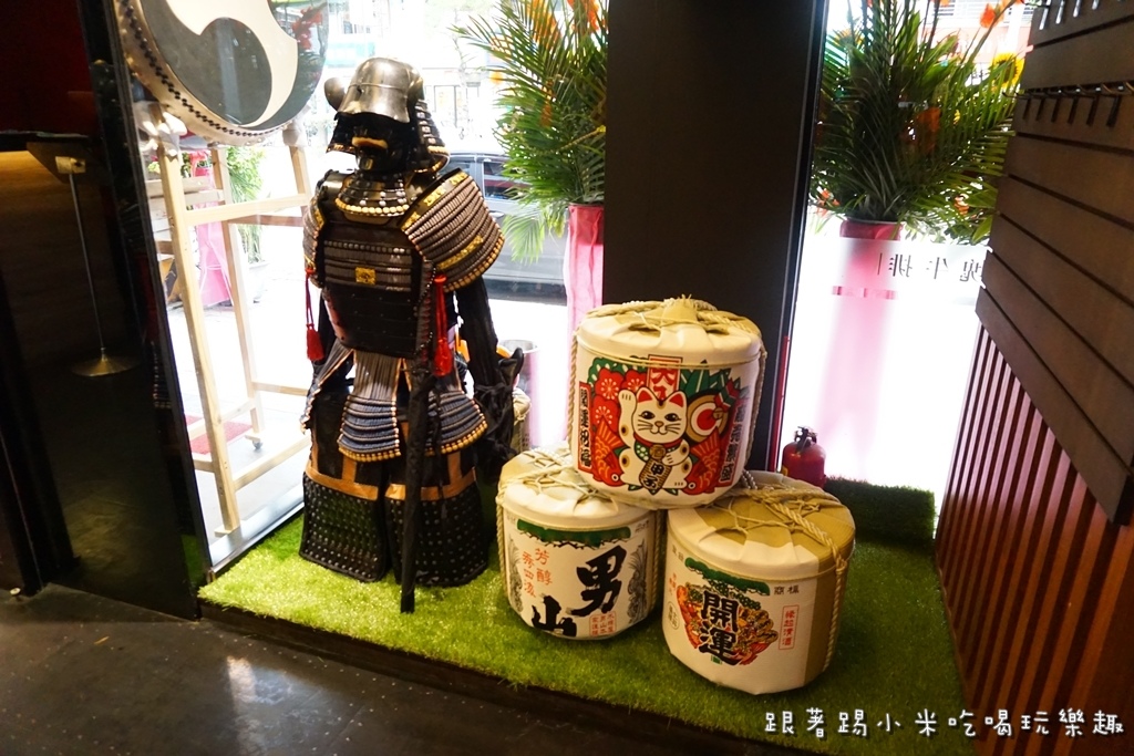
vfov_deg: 53.1
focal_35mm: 24
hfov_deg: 73.7
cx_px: 567
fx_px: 756
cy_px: 378
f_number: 3.5
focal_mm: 16
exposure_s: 1/60
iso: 3200
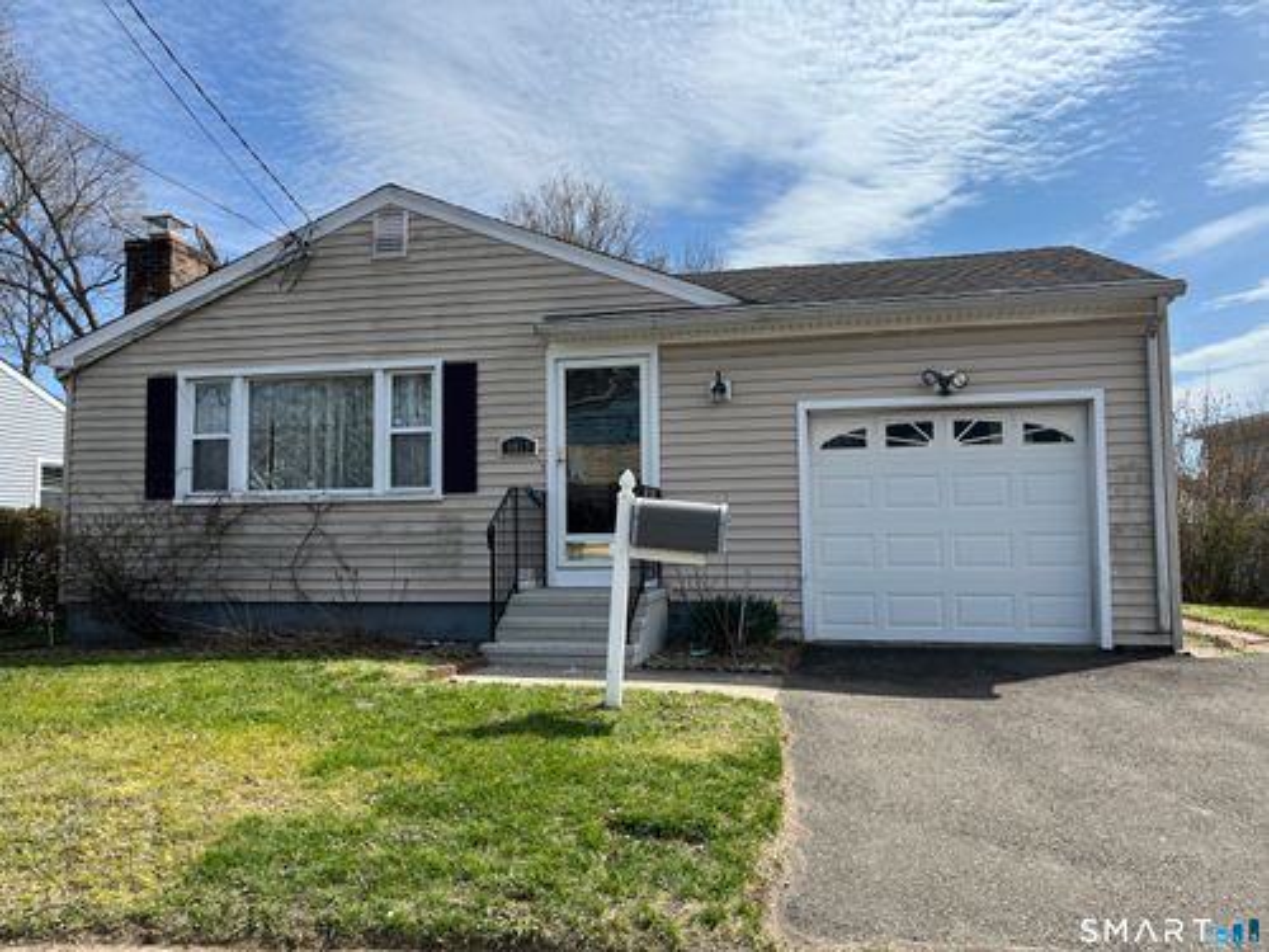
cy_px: 476
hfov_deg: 67.3
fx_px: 953
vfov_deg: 53.1
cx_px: 634
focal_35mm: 26
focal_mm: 5.1
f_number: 1.6
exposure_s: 1/4149
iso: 50
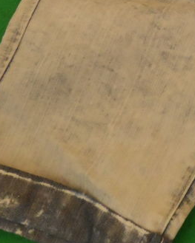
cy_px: -10
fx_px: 599
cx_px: 268
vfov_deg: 22.0
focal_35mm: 83
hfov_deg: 17.2
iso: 400
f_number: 3.1
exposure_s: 1/10
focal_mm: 4.9
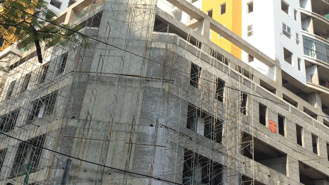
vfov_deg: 22.4
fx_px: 454
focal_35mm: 52
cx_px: 158
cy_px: 11
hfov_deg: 39.9
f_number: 2.2
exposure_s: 1/1208
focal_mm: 4.12
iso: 32
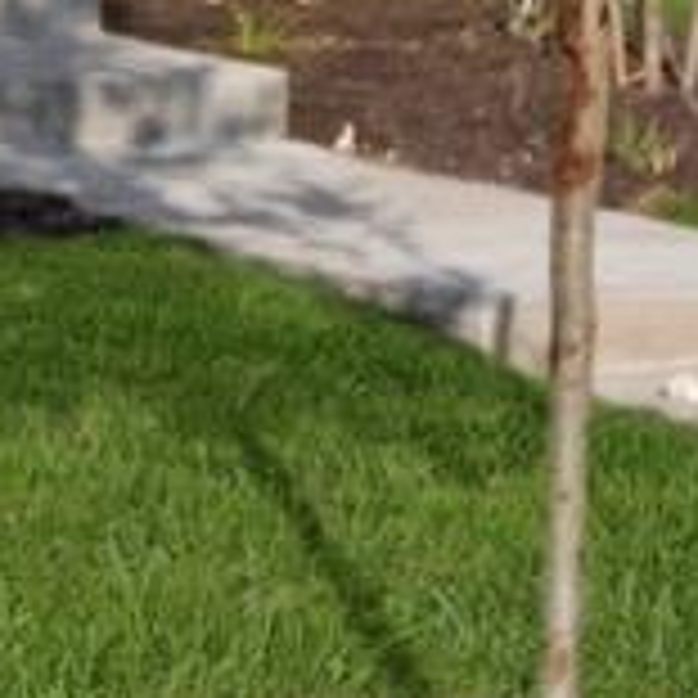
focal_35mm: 320
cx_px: -858
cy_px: -1495
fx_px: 7300
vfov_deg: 5.1
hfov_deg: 5.3
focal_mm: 24
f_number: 8
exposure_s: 1/3200
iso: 400
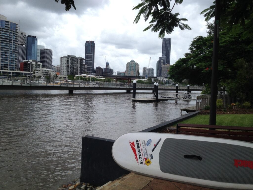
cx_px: 126
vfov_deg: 40.7
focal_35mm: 35
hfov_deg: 52.6
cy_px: 95
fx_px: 256
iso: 50
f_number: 2.4
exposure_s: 1/1842
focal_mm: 4.28
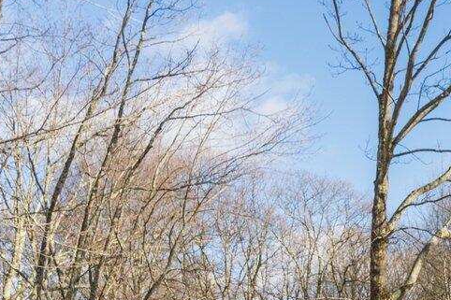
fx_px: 852
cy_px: 403
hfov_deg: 28.5
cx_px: 406
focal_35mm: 68
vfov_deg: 18.4
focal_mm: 16
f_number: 7.1
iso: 320
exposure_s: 1/800
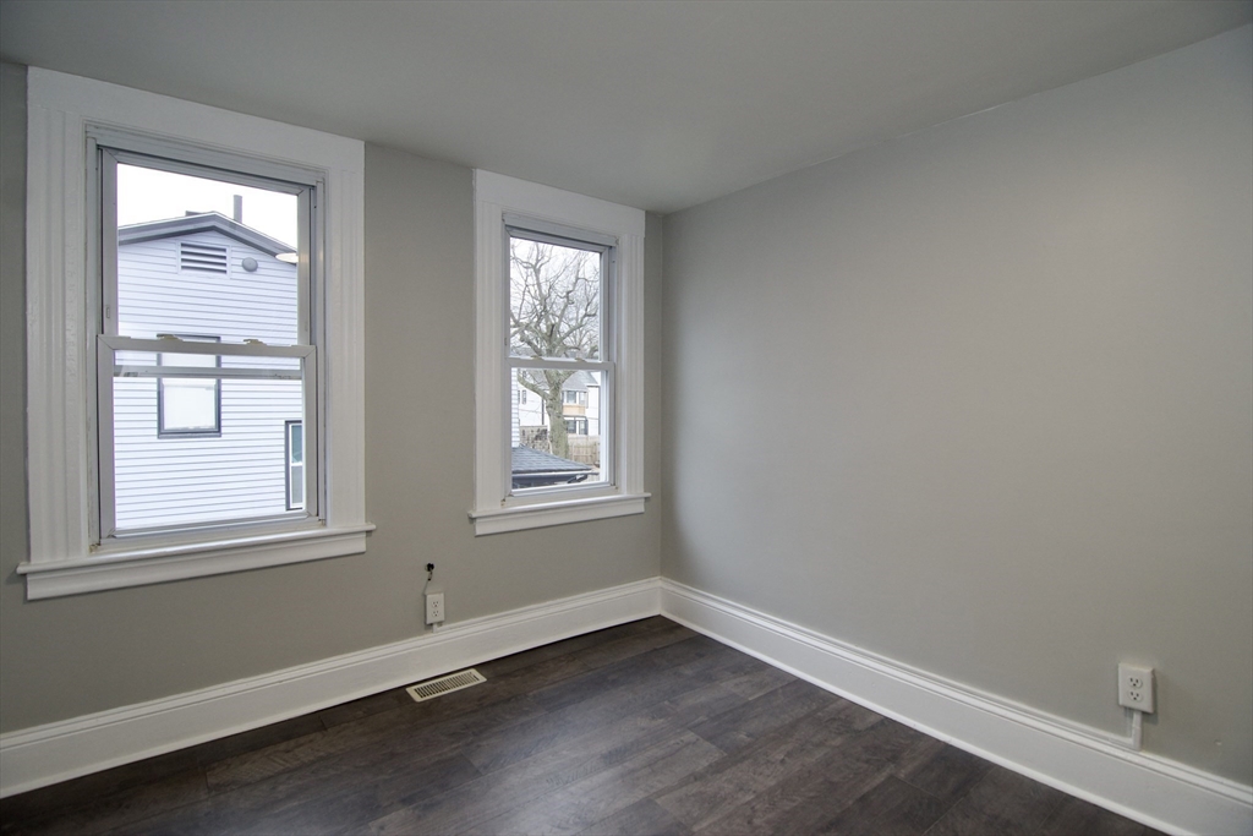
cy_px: 418
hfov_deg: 95.0
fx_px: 574
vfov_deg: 72.1
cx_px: 626
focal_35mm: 16
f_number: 5
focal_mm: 11
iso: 400
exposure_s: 1/100
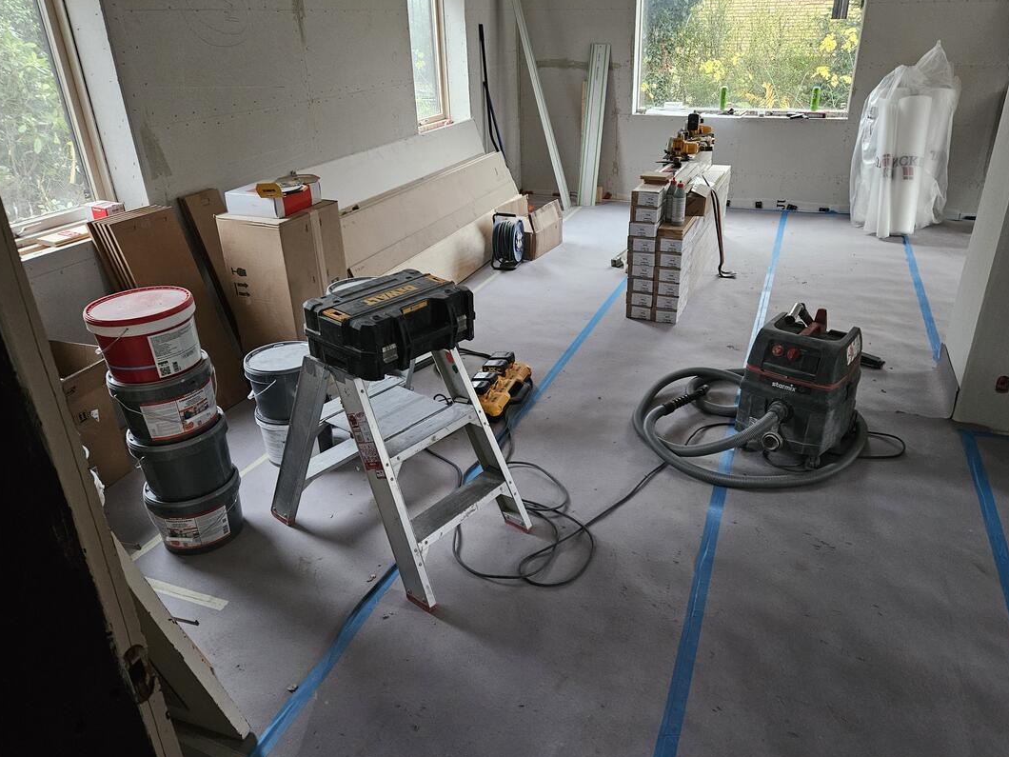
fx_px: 729
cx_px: 536
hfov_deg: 69.3
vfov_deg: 54.9
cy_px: 373
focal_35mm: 25
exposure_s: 1/25
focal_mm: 5.4
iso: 640
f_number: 1.8
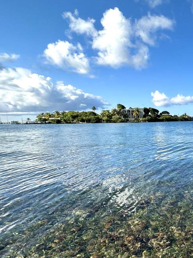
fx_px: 201
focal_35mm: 27
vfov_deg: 65.0
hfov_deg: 43.0
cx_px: 200
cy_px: 148
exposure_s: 1/1795
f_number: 2.2
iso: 50
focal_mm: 2.22
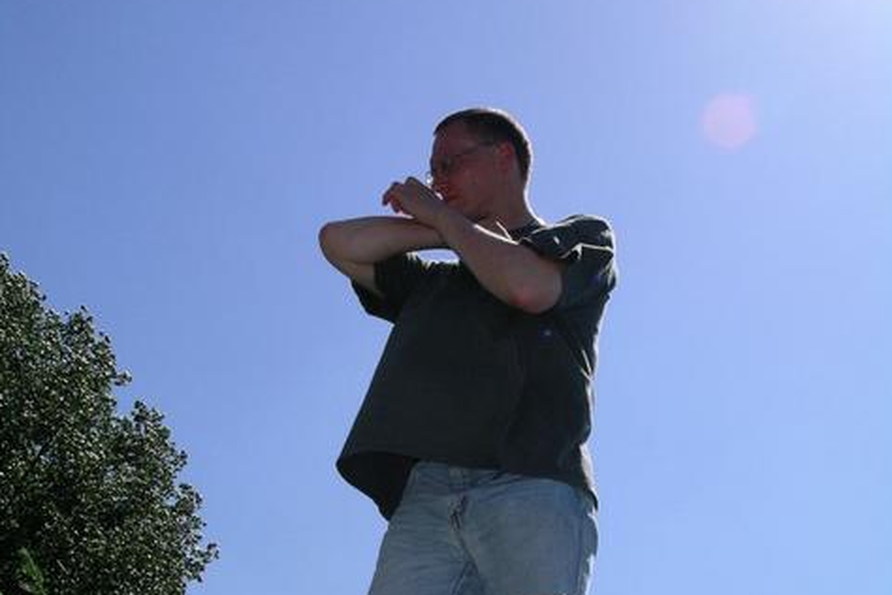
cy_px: 456
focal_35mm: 52
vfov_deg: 25.6
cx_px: 448
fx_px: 1288
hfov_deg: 38.2
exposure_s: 1/500
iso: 64
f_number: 6.5
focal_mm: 7.8
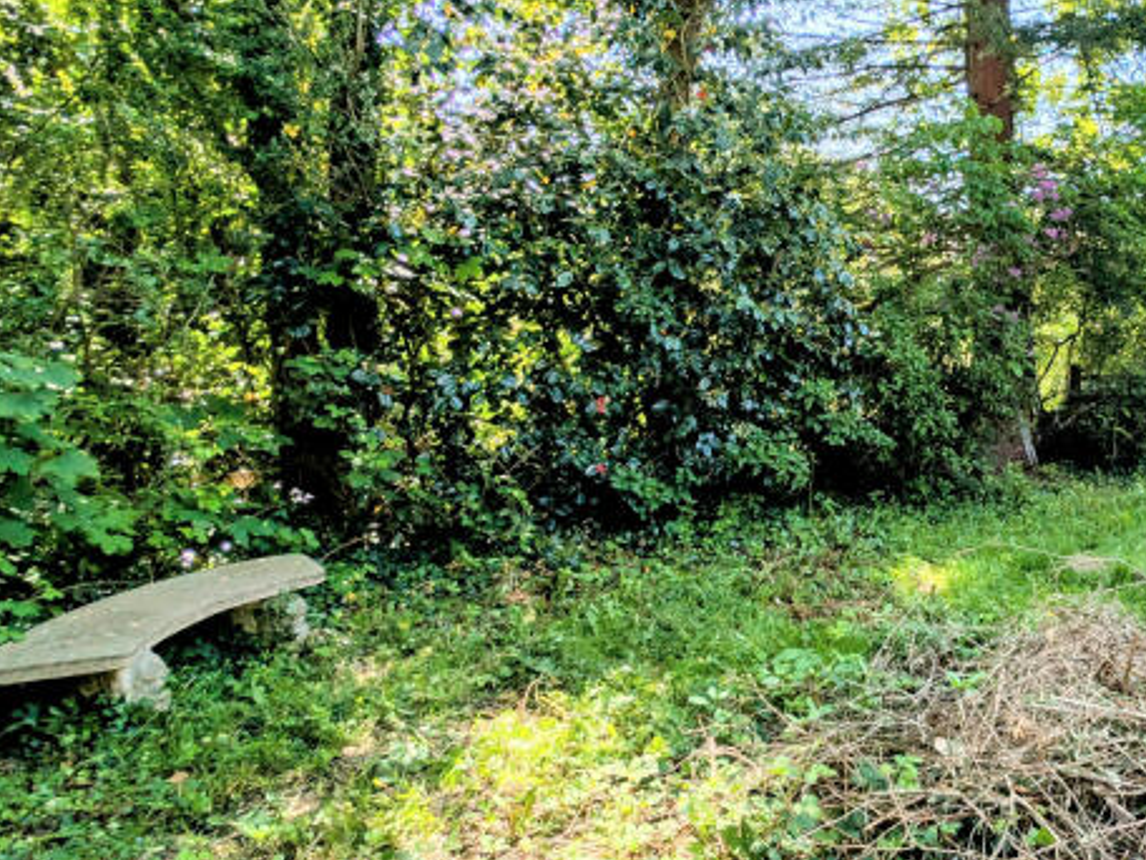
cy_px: 399
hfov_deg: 57.6
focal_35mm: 27
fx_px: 894
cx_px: 998
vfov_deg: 51.3
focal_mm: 2.23
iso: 40
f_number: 1.95
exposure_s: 1/1142
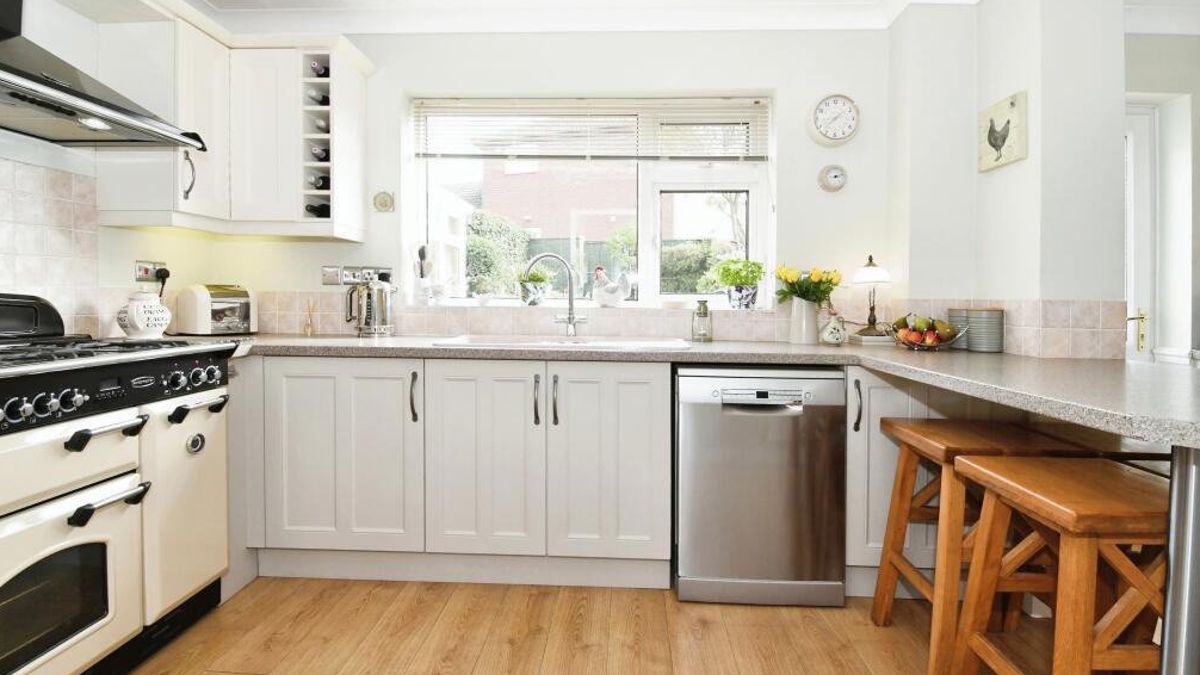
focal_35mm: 16
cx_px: 606
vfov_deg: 67.0
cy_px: 362
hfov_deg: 99.4
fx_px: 509
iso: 800
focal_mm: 10
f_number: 7.1
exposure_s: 1/60
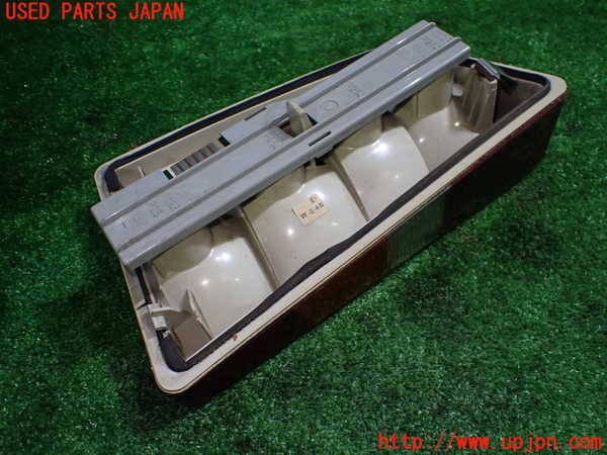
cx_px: 304
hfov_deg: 60.0
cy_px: 228
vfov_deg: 46.8
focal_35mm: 30
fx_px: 526
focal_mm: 5.4
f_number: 2.3
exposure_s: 1/125
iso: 400
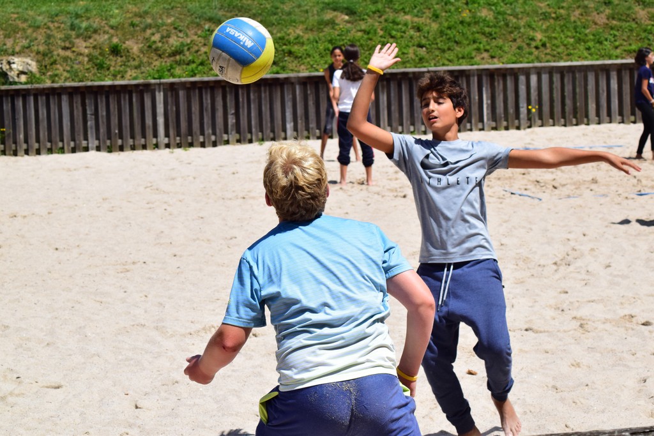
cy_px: 218
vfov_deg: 13.0
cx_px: 327
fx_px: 1908
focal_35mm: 105
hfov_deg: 19.5
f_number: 11
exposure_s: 1/1250
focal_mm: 70
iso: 800
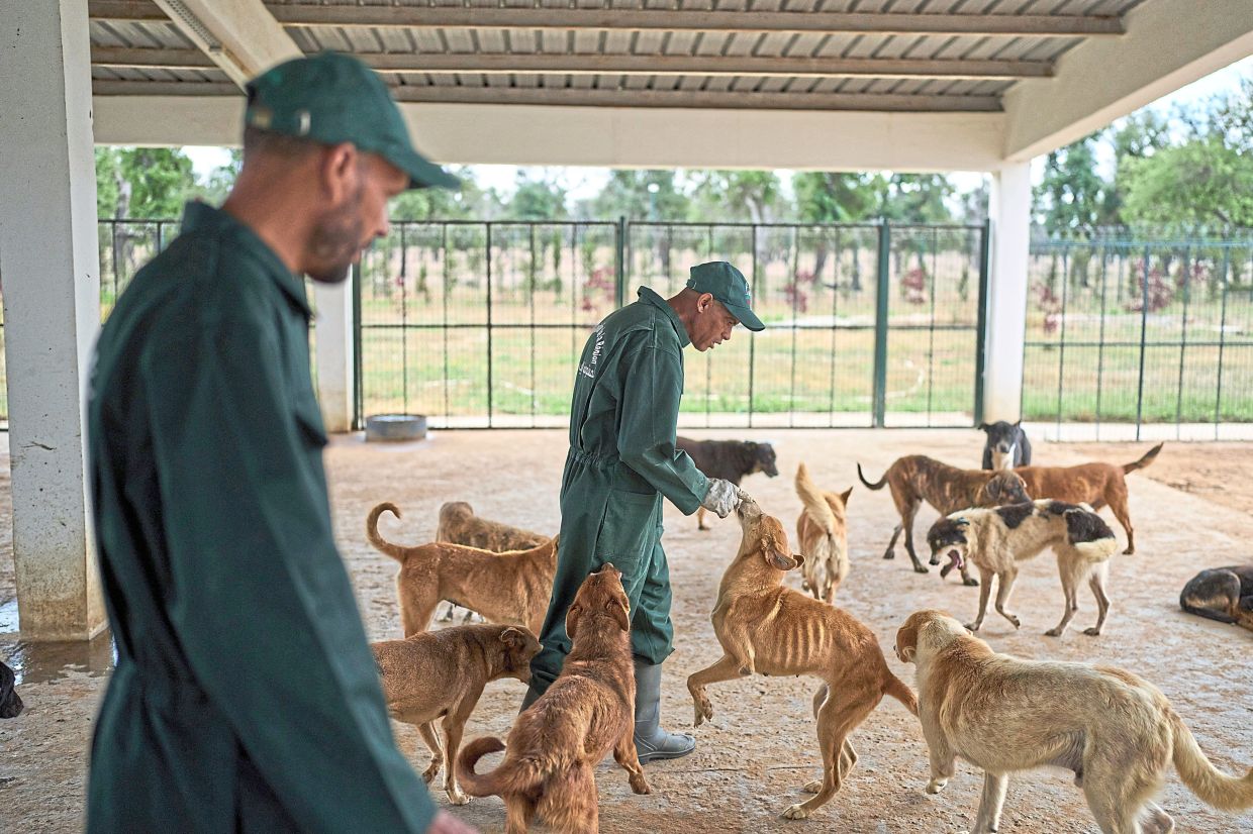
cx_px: 626
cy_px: 417
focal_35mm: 35
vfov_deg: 37.8
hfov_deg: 54.4
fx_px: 1218
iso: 800
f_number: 1.4
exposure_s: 1/8000
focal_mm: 35
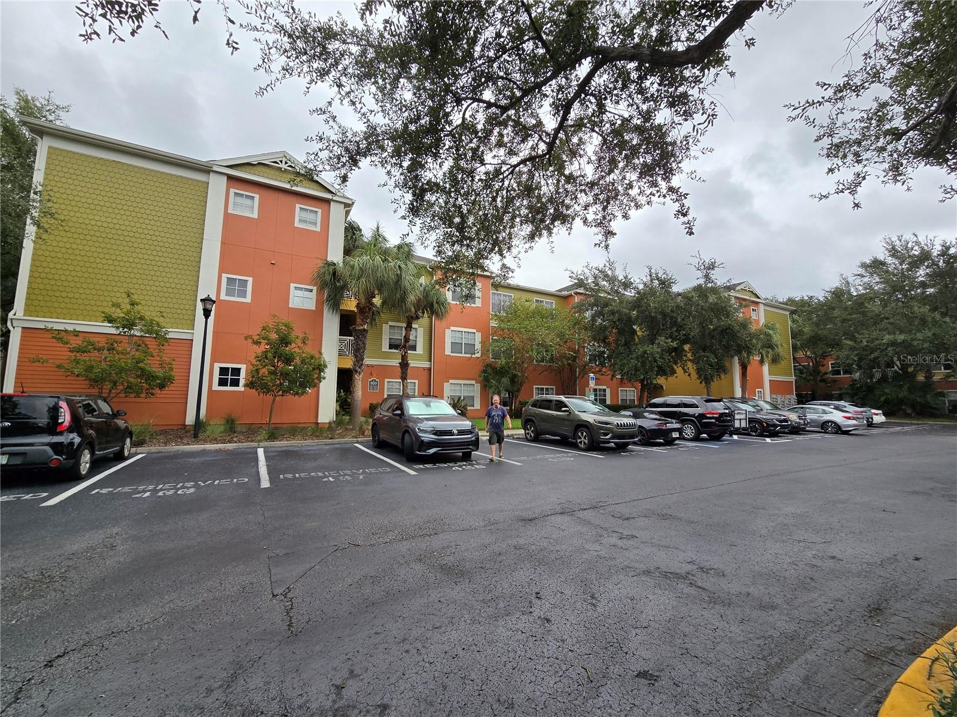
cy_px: 358
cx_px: 478
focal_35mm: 13
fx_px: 359
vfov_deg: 89.9
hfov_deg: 106.2
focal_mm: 2.2
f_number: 2.2
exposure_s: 1/818
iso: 50
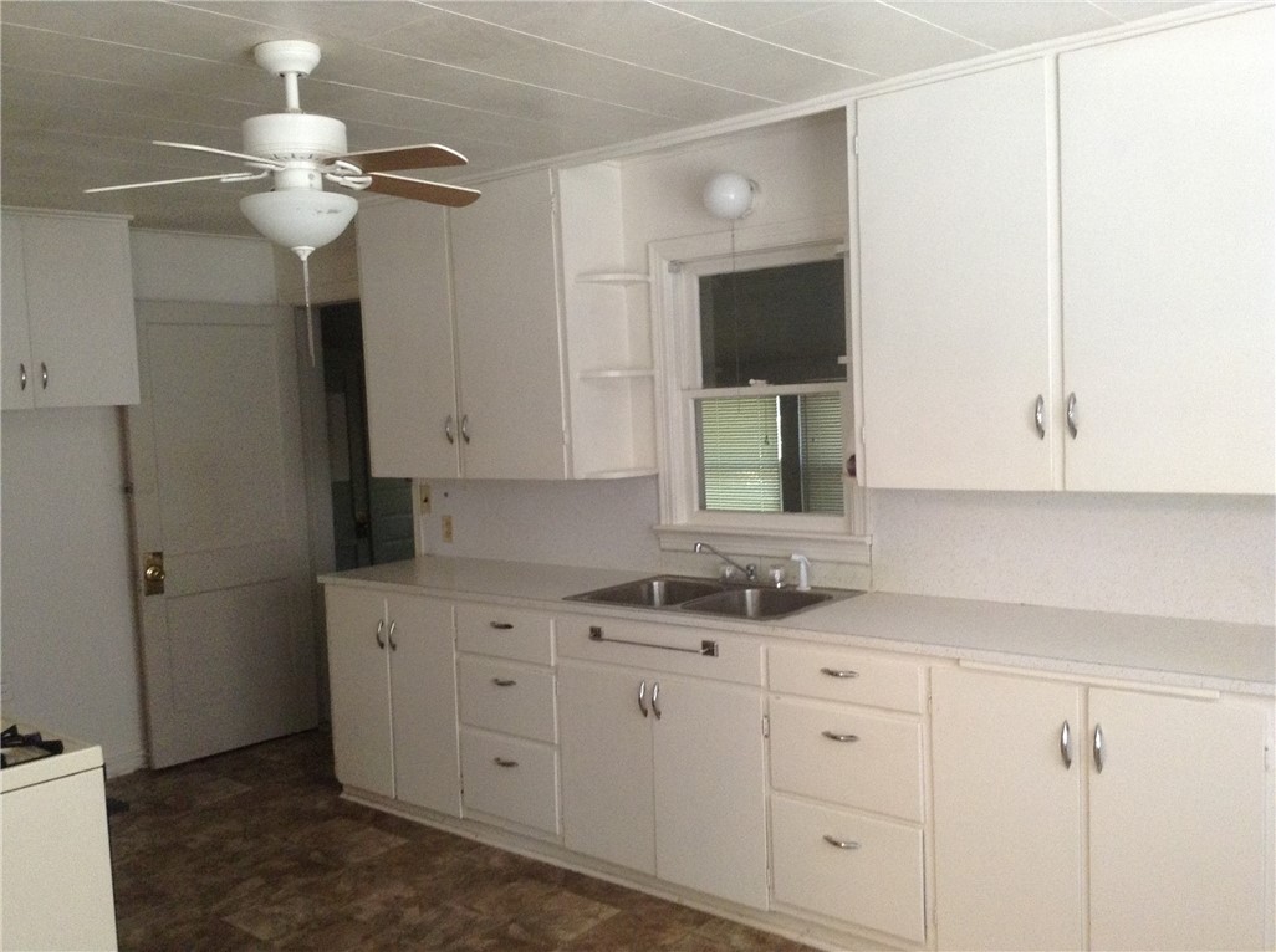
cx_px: 638
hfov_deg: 55.4
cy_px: 476
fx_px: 1214
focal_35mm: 33
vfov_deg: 42.8
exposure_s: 1/25
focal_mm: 3.3
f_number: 2.4
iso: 160
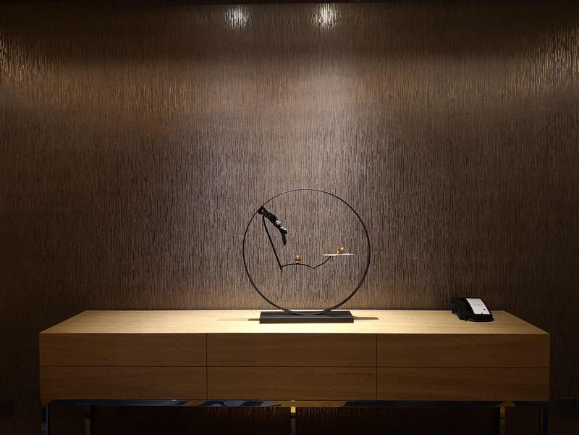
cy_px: 218
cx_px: 290
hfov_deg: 65.3
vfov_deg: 51.4
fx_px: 452
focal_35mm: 27
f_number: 1.8
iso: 500
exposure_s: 1/20
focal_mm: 3.95
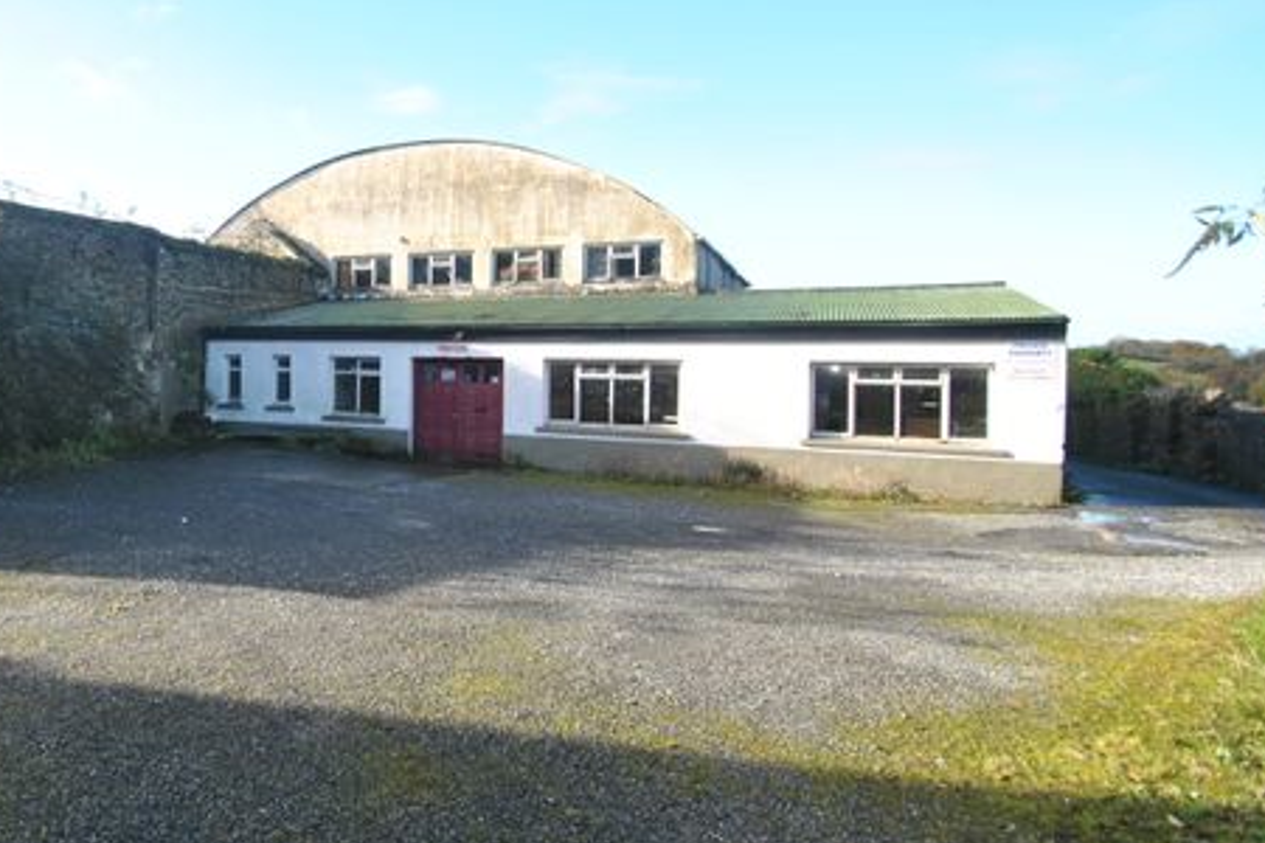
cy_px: 348
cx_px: 340
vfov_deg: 52.9
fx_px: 843
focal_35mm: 24
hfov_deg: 69.6
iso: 100
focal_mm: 10
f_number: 5
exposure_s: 1/200
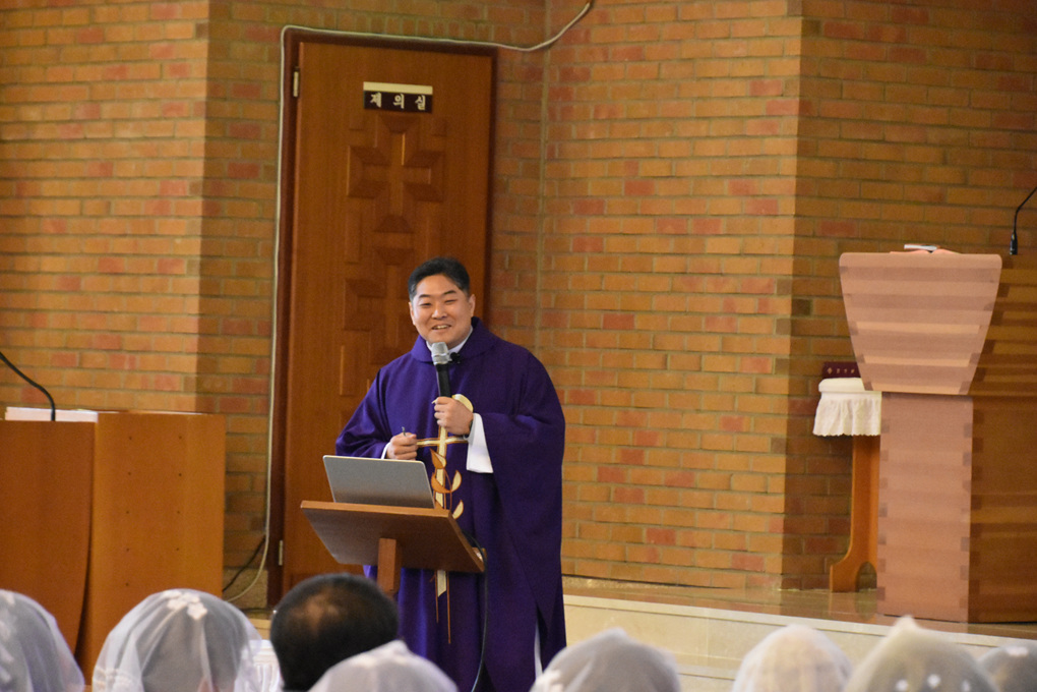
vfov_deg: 7.5
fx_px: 5271
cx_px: 518
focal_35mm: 183
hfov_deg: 11.2
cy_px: 346
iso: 11400
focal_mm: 122
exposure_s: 1/60
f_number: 5.6
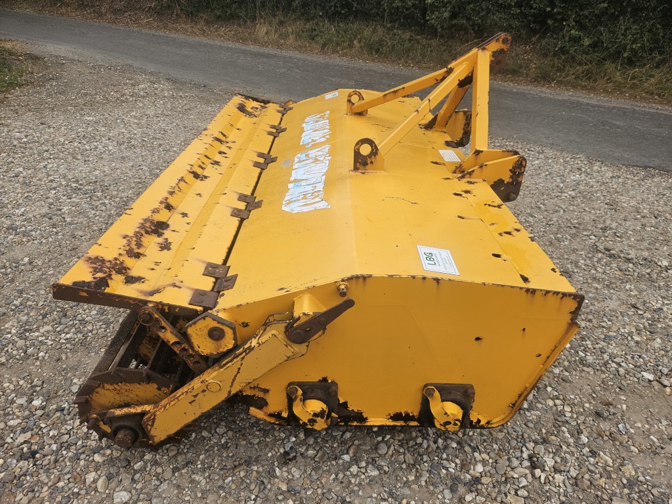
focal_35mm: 23
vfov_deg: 58.9
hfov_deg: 73.9
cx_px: 336
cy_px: 252
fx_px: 446
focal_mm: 5.4
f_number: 1.8
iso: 50
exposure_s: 1/398
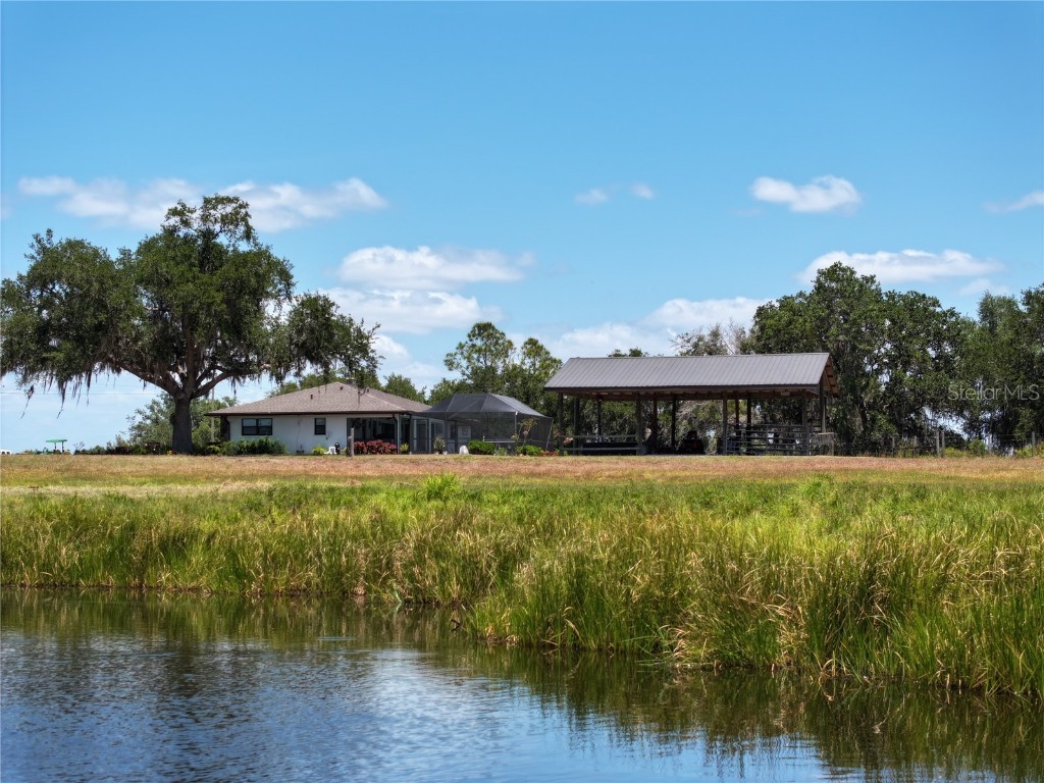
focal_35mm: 70
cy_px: 392
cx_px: 522
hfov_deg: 27.8
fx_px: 2111
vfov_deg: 21.0
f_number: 2.8
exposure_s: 1/1000
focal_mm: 19.35
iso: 110
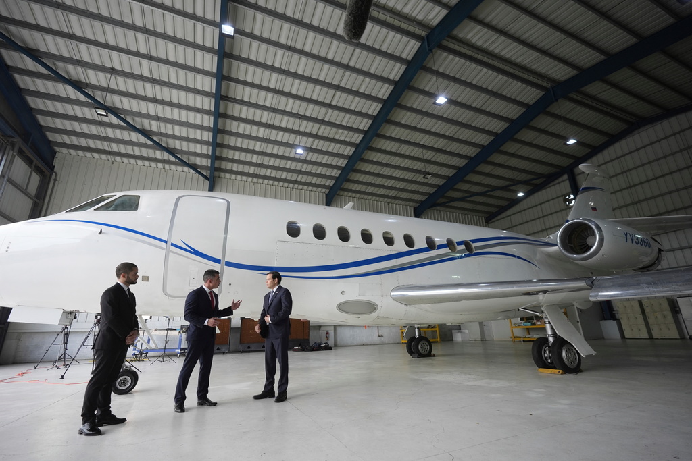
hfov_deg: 96.7
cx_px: 346
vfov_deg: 73.8
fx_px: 308
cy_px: 230
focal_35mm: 16
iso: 1000
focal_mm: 16
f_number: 2.8
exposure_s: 1/800
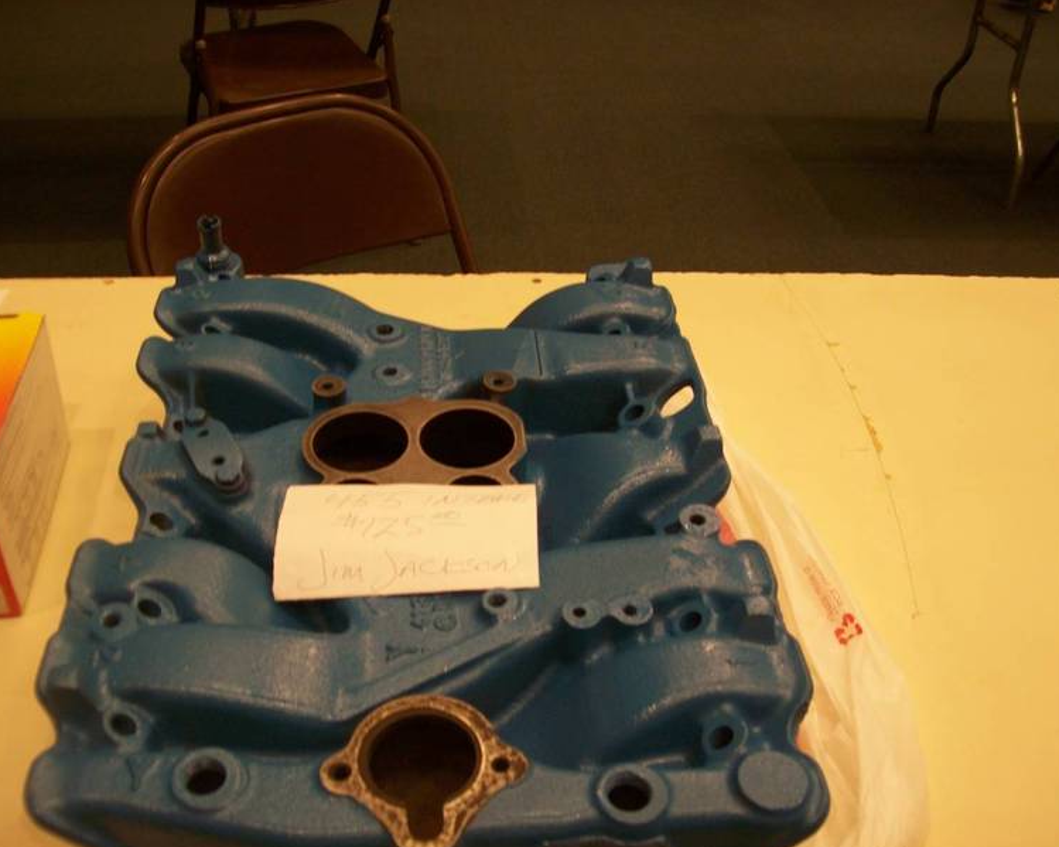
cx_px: 496
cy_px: 426
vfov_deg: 39.1
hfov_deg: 47.9
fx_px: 1191
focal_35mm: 38
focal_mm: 6
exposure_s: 1/38.7
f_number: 2.7
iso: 80
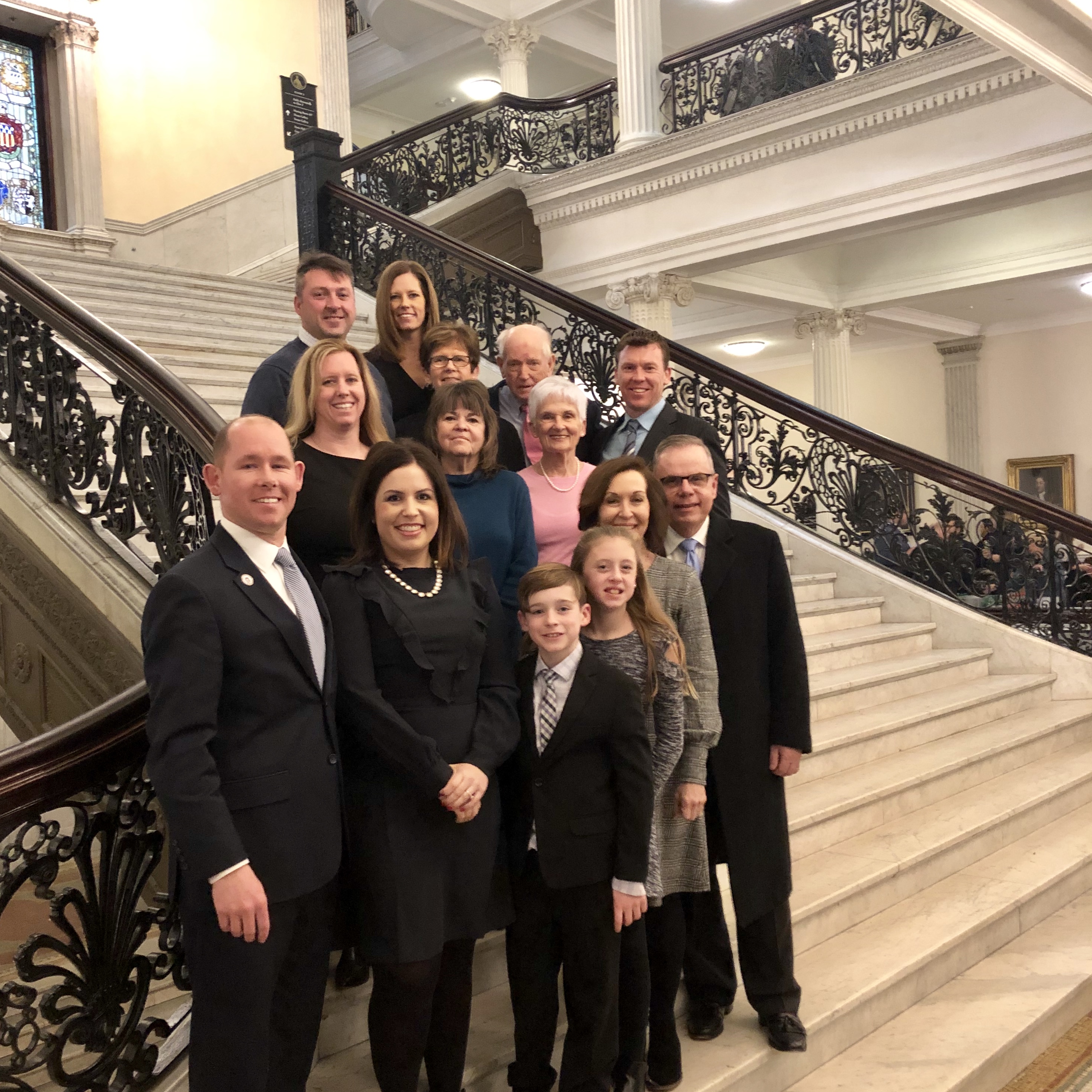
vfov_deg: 48.4
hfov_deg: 48.4
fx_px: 1213
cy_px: 579
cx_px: 535
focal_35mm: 34
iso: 100
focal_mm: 3.99
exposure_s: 1/4
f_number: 1.8
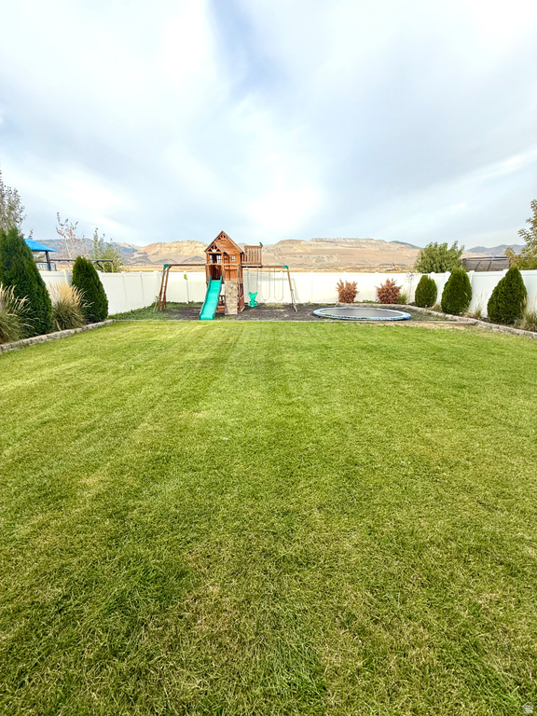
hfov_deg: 85.7
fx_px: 290
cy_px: 358
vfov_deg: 102.1
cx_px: 268
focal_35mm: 14
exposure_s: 1/679
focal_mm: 2.22
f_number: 2.2
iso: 50
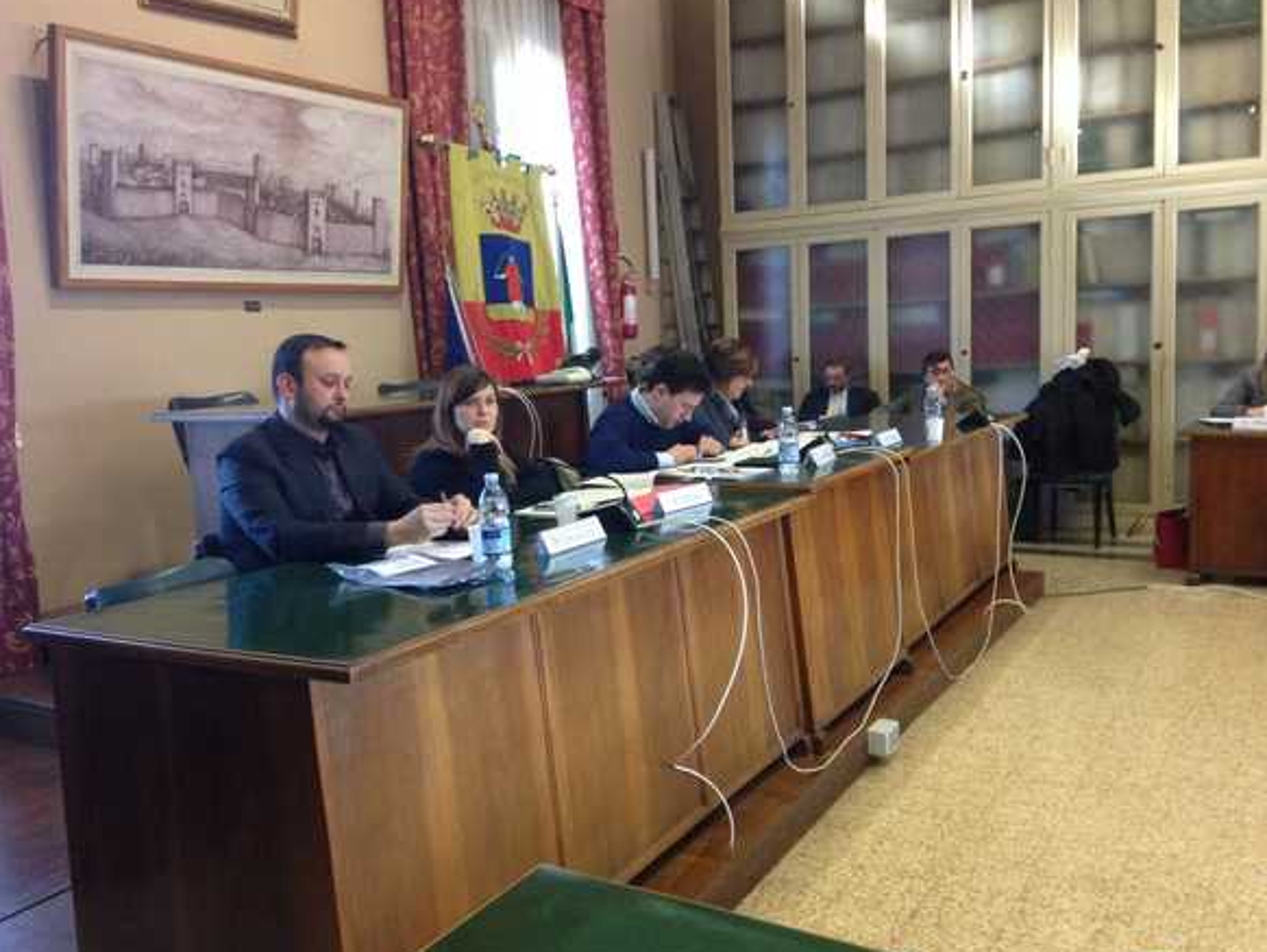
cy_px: 477
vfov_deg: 41.8
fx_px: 1245
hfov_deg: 53.9
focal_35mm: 34
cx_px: 616
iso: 320
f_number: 2.4
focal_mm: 4.12
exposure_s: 1/20
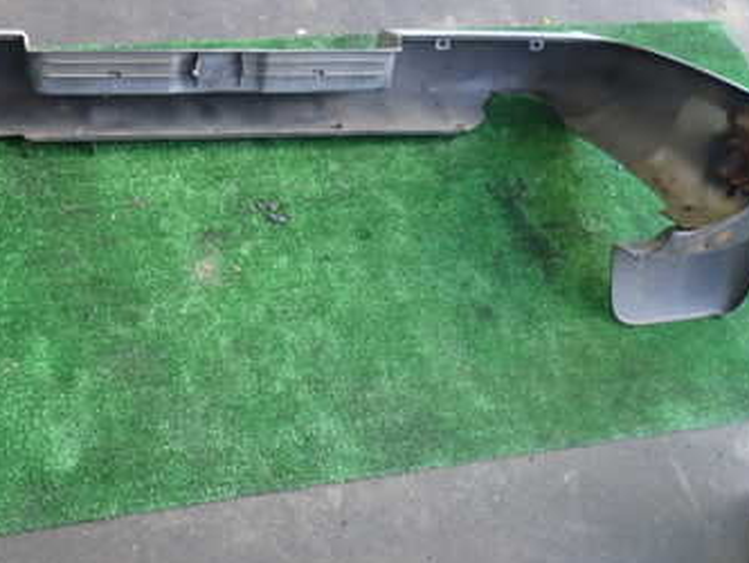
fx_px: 974
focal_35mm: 45
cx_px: 196
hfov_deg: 41.0
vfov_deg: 32.0
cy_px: 198
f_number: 2
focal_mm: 4.5
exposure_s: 1/80
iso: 200
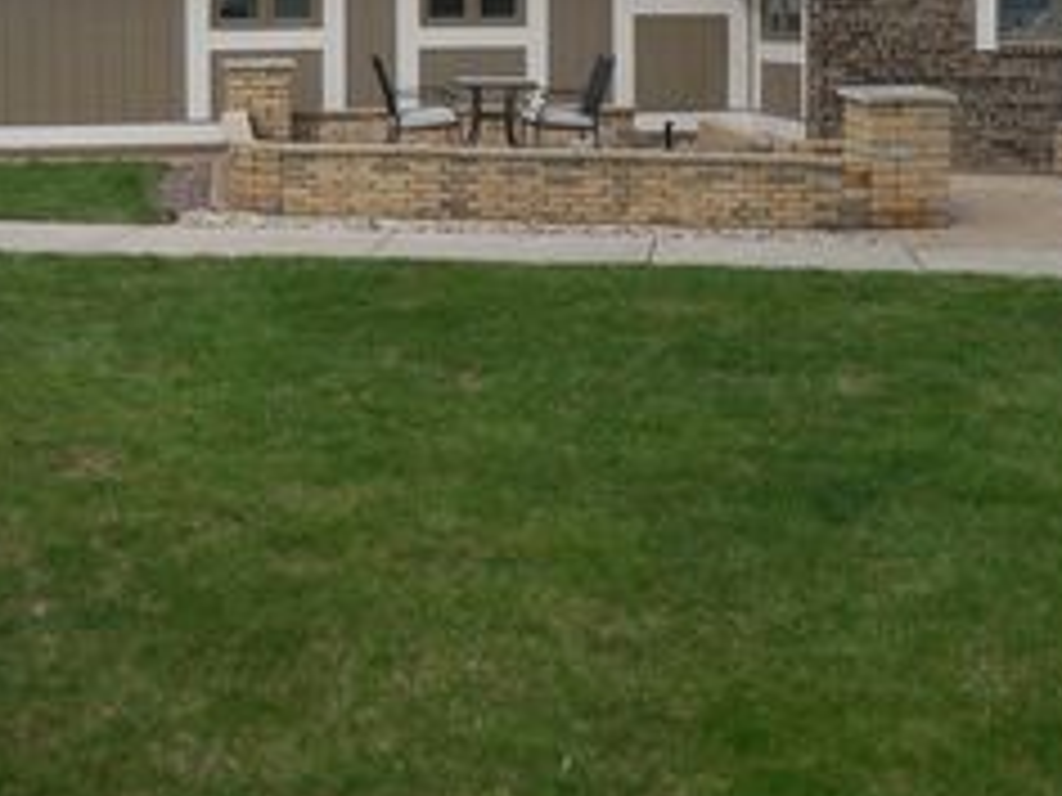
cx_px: 598
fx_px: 1626
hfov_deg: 36.1
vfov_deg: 26.3
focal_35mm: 53
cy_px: 34
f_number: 3.3
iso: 125
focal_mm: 4.5
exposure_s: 1/1000
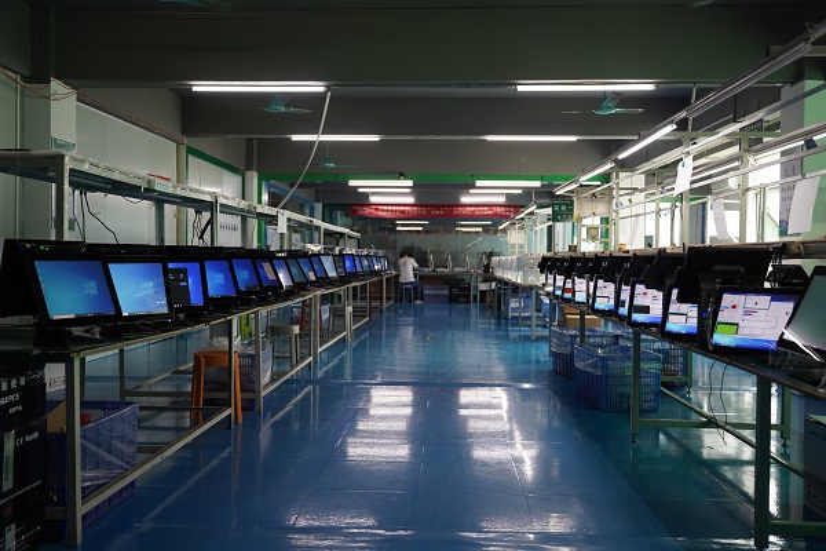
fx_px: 734
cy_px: 276
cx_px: 413
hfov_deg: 58.7
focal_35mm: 32
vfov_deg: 41.1
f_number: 2.8
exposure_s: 1/125
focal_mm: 32
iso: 500
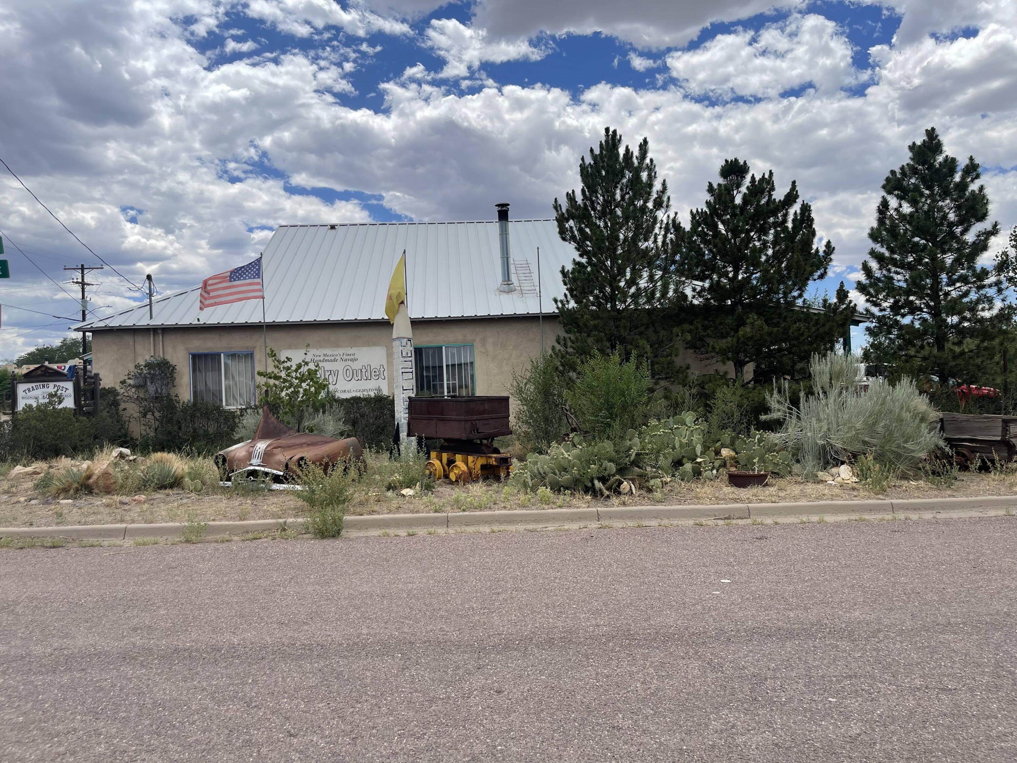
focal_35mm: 25
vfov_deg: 54.9
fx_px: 734
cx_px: 508
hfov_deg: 69.4
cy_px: 382
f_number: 1.6
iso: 32
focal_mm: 5.1
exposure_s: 1/4525
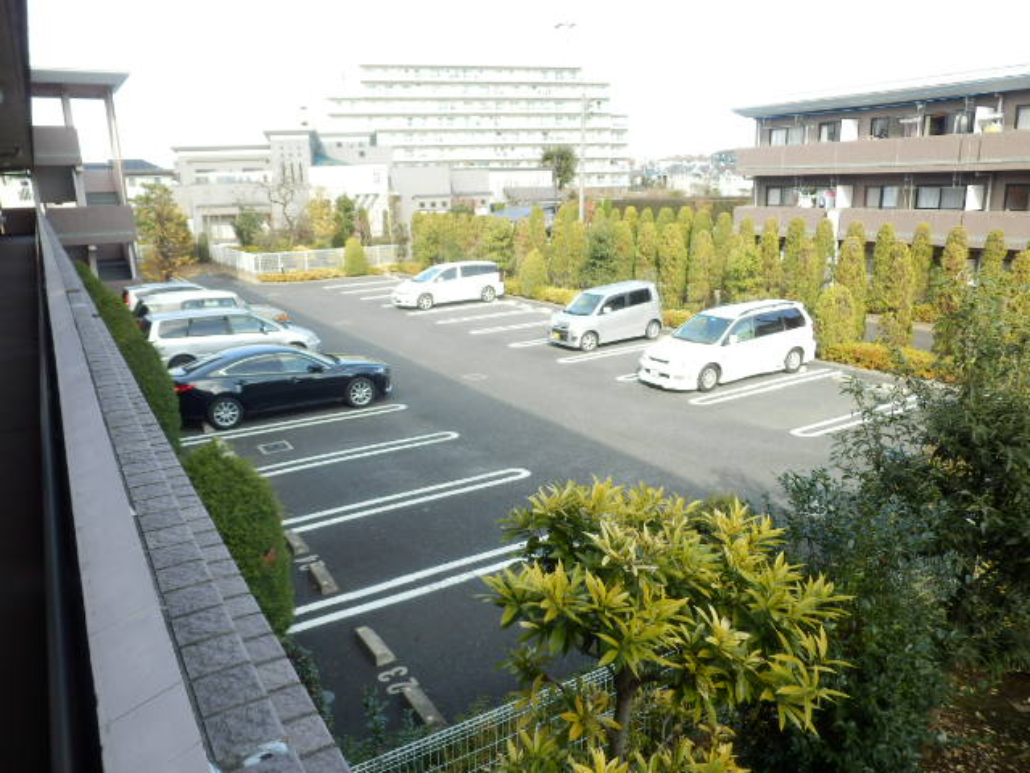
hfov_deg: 60.0
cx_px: 515
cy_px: 386
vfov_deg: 46.8
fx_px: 893
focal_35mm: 30
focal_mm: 5.3
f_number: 3.5
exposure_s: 1/160
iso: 80
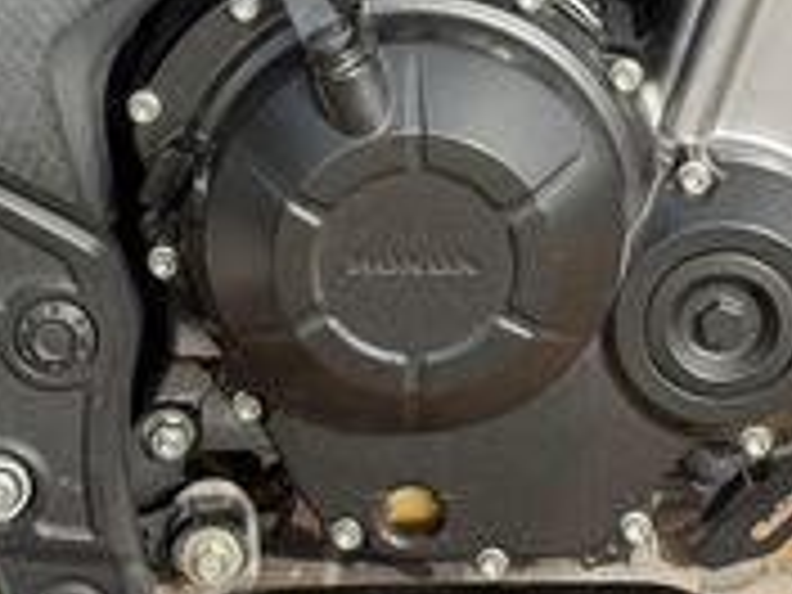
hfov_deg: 11.3
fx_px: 4004
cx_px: 252
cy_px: -162
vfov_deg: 8.4
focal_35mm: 175
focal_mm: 6.76
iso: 80
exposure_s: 1/1608
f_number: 1.78
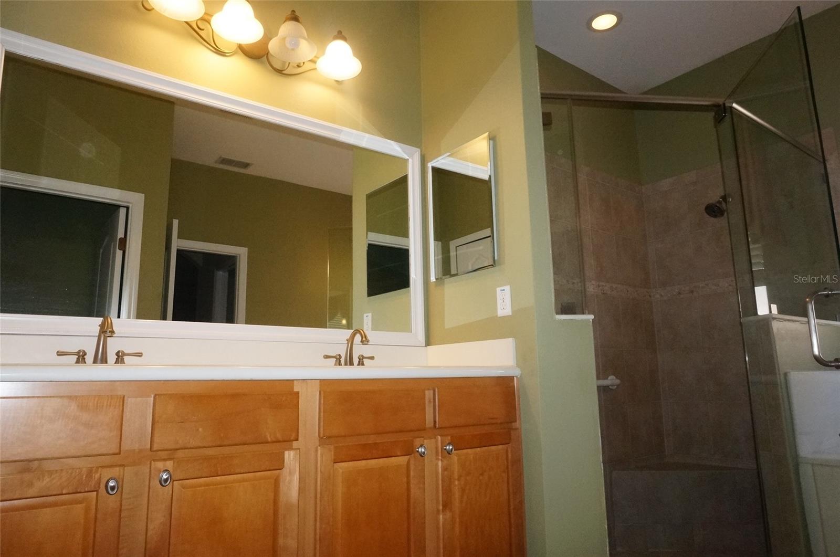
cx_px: 420
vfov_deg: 53.0
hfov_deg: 73.8
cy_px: 278
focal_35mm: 24
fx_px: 559
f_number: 14
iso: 3200
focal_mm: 16
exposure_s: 1/60
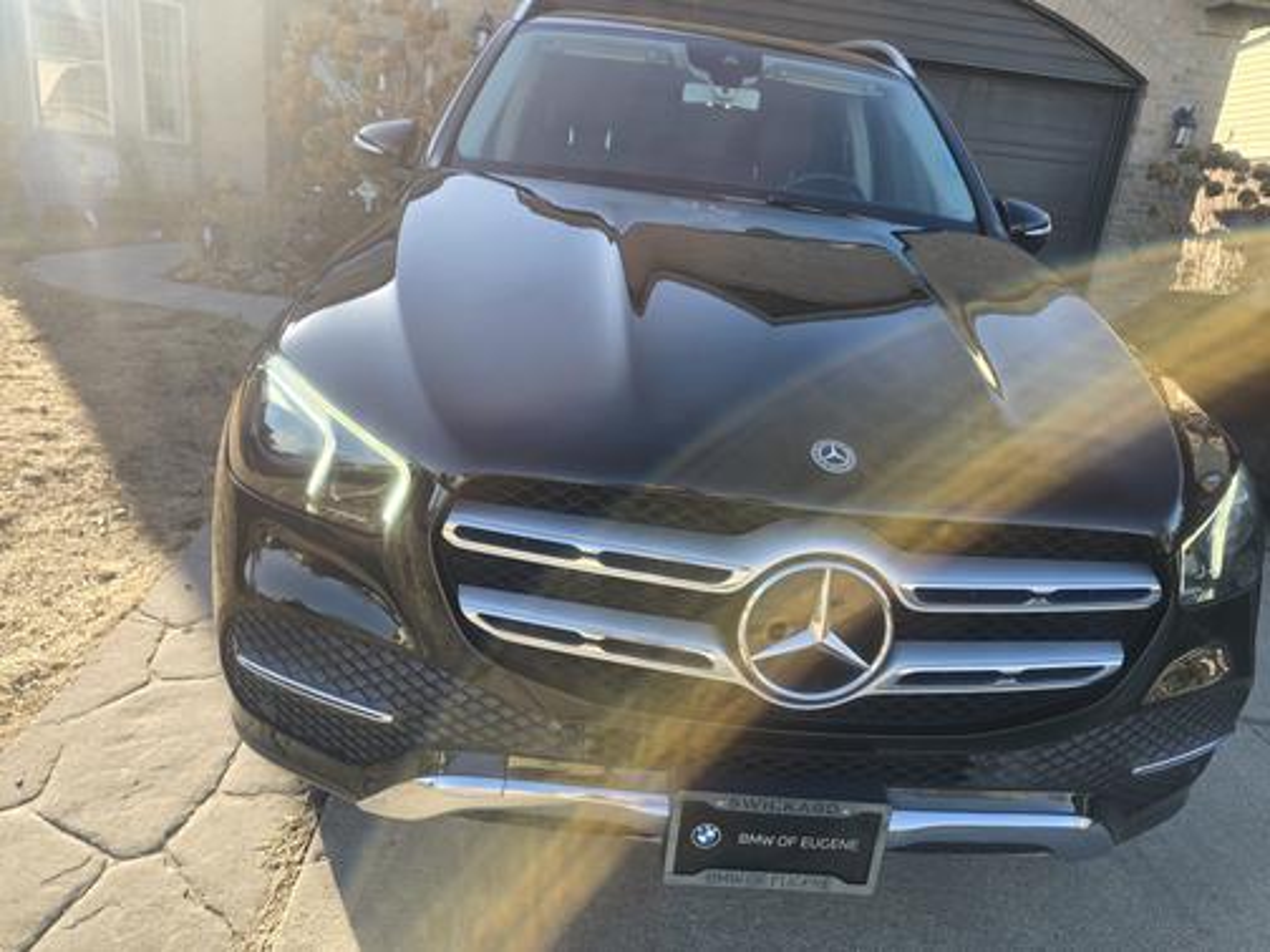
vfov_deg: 58.9
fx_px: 844
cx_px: 635
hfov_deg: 73.9
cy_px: 476
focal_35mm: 23
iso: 12
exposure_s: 1/180
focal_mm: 6.3
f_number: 1.7
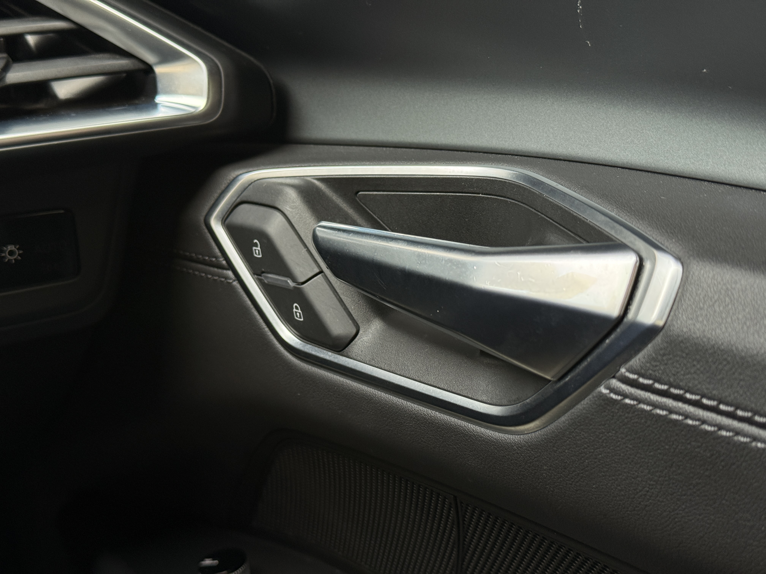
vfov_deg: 30.3
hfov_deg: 39.7
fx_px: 1062
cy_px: 287
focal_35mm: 48
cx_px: 383
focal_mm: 6.76
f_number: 1.78
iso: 100
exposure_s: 1/78
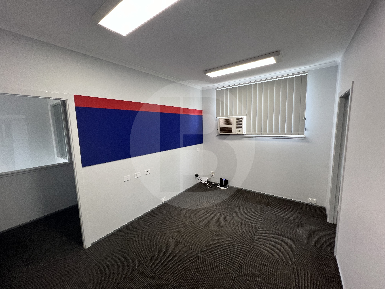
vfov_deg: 89.9
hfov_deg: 106.2
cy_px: 144
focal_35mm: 13
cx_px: 192
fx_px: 145
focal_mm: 1.57
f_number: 1.8
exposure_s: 1/99
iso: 100
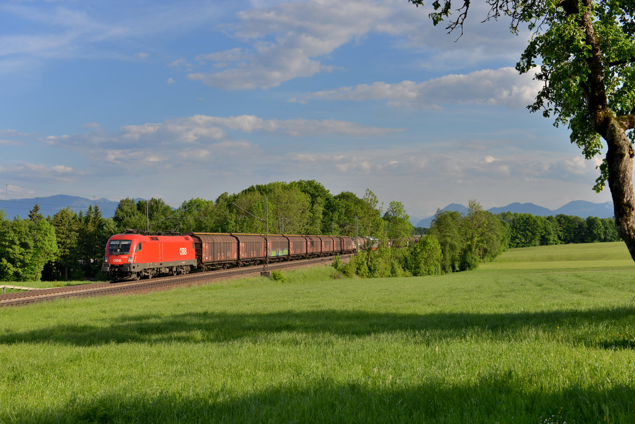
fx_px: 917
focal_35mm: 52
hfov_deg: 38.2
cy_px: 212
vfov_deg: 26.0
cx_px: 318
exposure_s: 1/1000
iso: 320
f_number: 6.3
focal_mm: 52
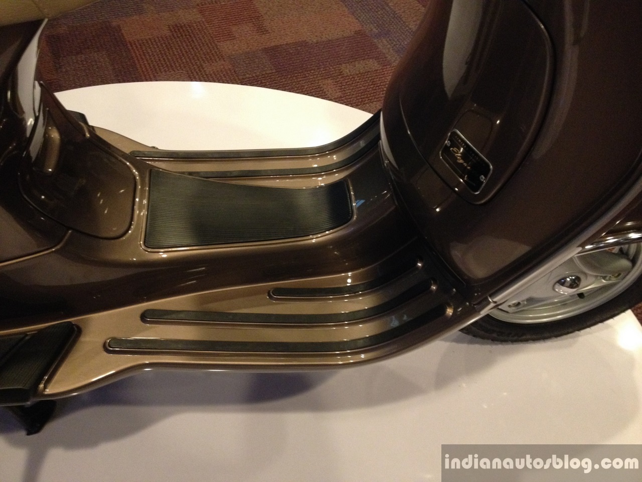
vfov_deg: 40.7
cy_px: 241
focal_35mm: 35
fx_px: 649
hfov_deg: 52.6
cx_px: 321
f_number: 2.4
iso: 400
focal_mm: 4.28
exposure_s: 1/17
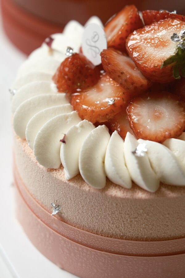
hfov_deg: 16.3
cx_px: 92
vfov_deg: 24.2
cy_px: 139
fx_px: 647
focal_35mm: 84
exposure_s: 1/850
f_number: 2.5
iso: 800
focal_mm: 56
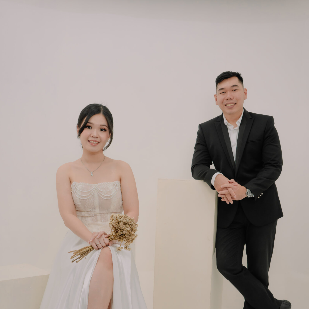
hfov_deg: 39.2
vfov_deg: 38.3
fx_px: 434
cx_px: 154
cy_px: 228
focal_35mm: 43
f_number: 5.6
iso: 800
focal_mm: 33
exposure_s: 1/100
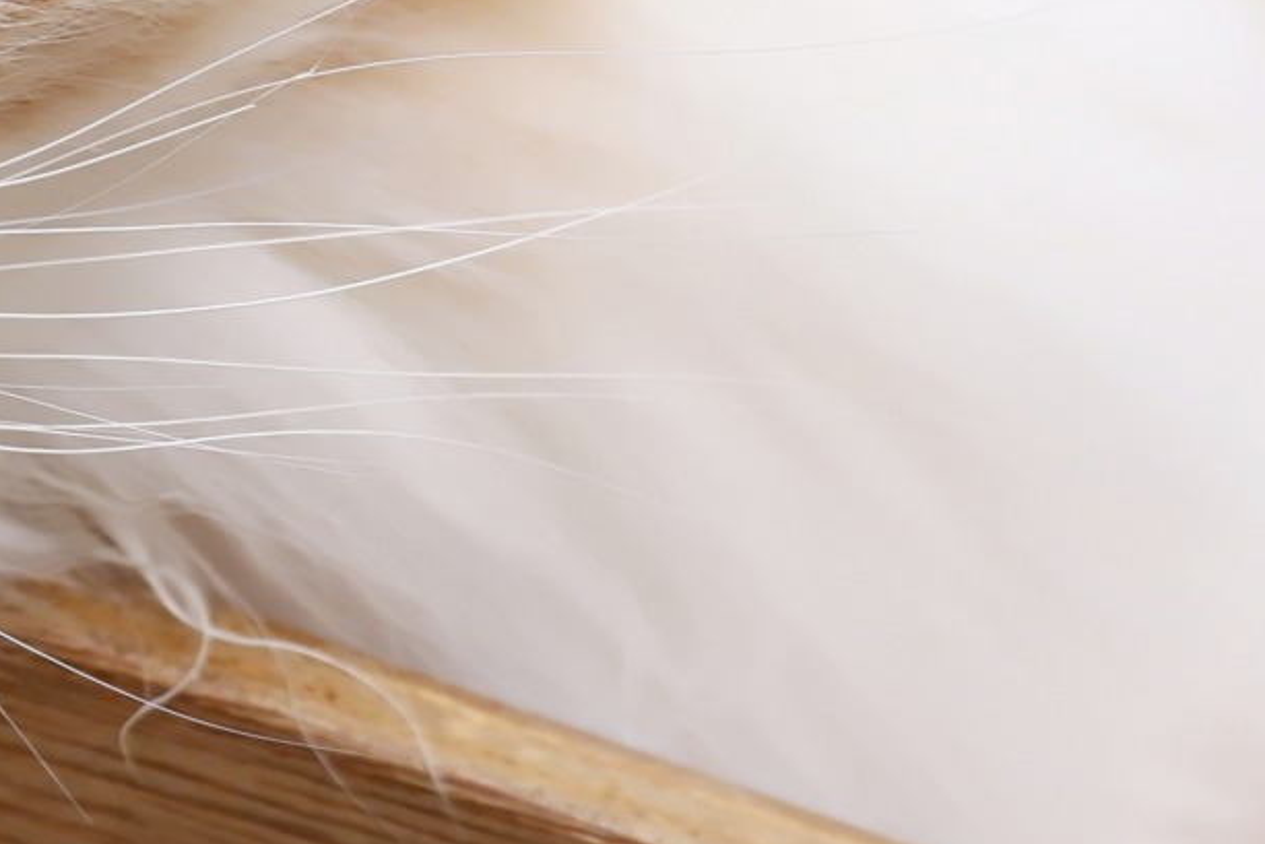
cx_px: -766
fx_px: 3374
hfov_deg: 18.3
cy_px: 102
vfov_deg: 14.1
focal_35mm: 96
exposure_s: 1/56
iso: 400
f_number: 4
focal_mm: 15
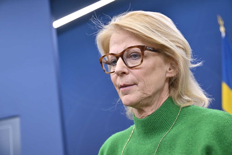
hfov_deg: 41.1
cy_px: 78
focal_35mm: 48
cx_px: 116
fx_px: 309
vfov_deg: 28.1
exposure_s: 1/200
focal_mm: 48
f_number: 4
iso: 1250
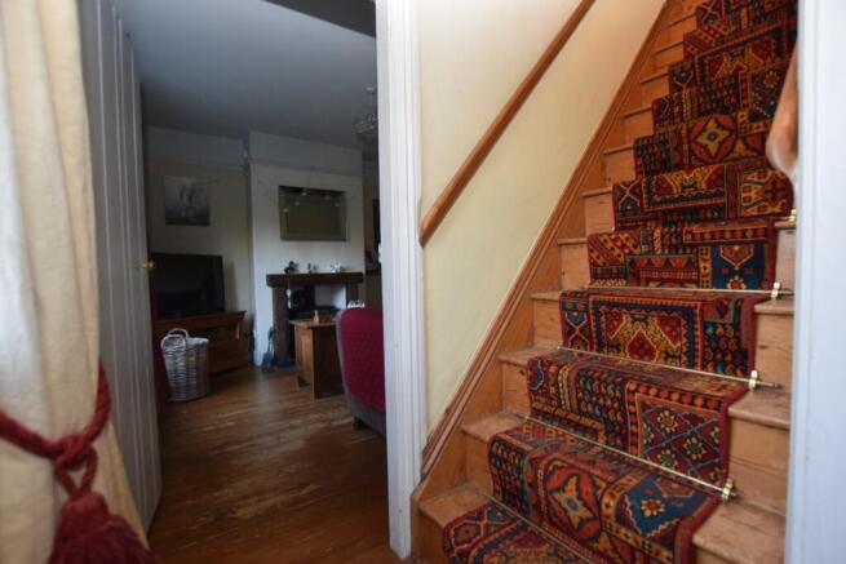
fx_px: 353
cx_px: 423
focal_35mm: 15
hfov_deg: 100.4
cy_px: 282
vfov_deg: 77.4
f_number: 3.5
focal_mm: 10
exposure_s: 1/60
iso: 1600
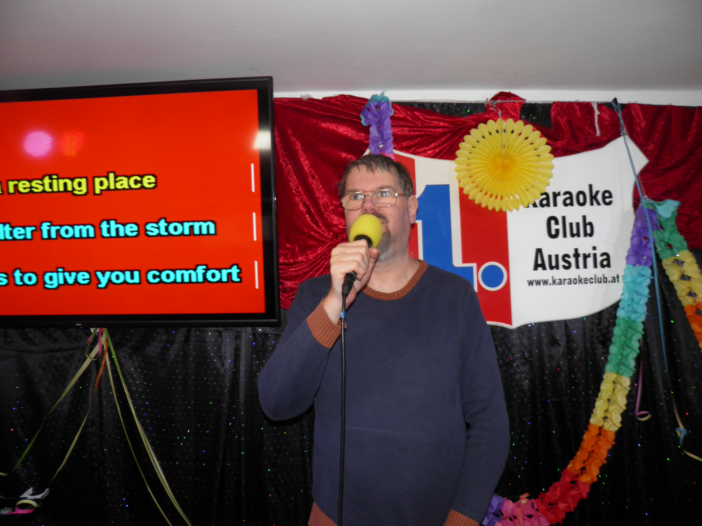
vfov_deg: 49.7
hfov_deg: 63.4
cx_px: 351
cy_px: 263
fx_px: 568
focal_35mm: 28
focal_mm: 4.9
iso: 100
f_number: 2.8
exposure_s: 1/30
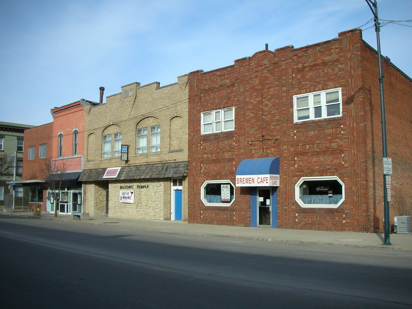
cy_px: 154
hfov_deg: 52.6
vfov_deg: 40.7
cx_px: 206
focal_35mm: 35
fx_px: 417
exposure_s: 1/122
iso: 50
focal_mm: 5.8
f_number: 8.5
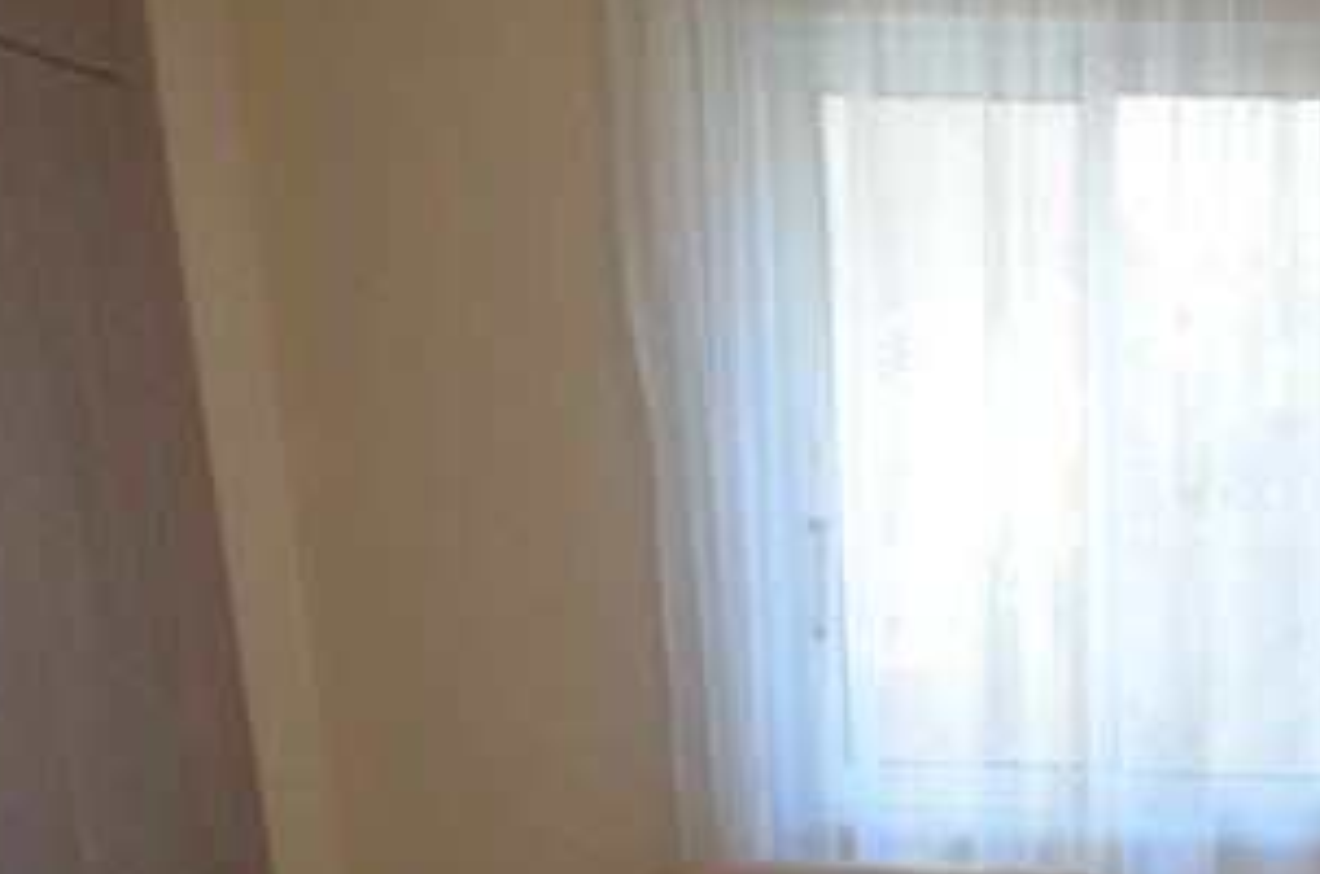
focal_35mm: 35
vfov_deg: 34.9
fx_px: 1281
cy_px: 832
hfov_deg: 47.1
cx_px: 1265
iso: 450
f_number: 4
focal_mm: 10
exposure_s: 1/60
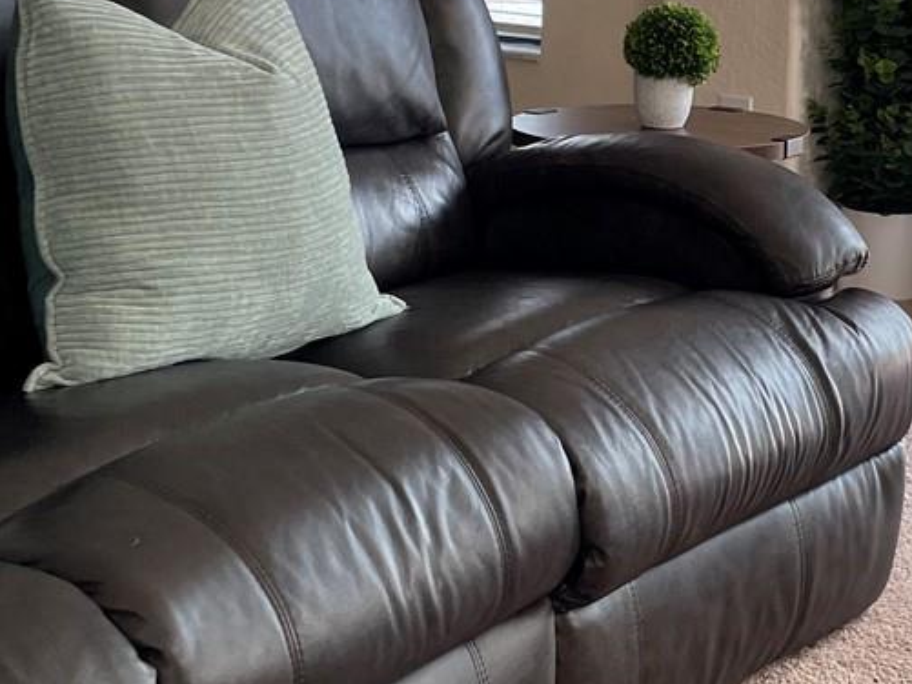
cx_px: 930
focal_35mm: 83
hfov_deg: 22.6
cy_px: 160
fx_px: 2187
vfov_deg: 17.7
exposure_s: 1/121
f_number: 1.6
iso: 50
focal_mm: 4.2
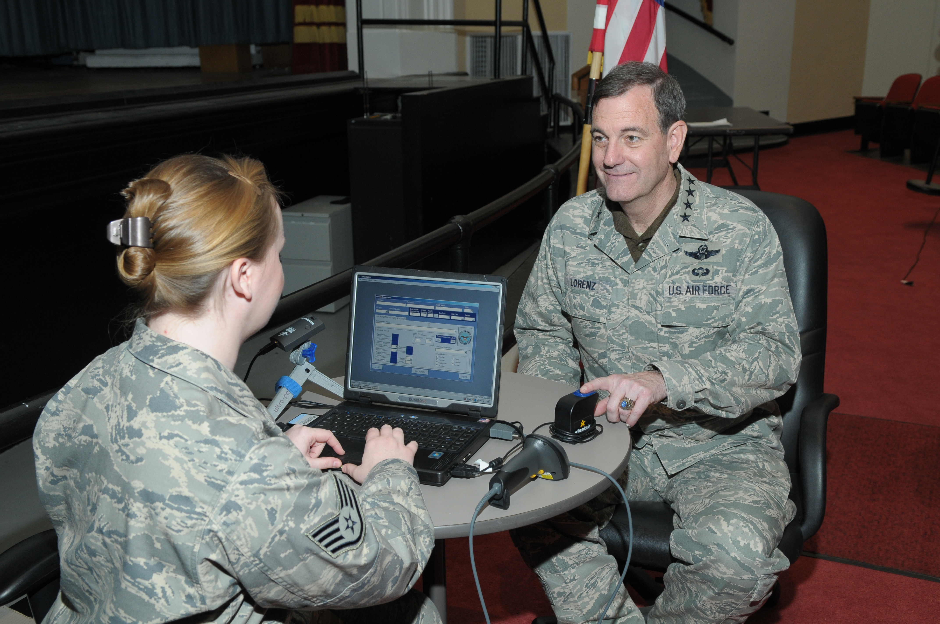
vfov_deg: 34.1
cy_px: 312
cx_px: 470
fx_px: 1017
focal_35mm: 39
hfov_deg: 49.6
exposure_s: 1/60
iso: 400
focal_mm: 26
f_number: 4.5
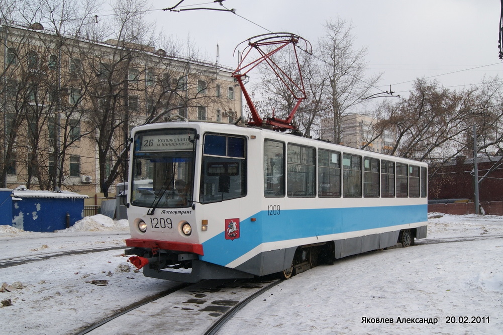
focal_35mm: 27
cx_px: 252
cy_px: 168
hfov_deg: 67.4
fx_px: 377
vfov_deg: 47.9
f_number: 10
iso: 100
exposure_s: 1/125
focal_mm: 18
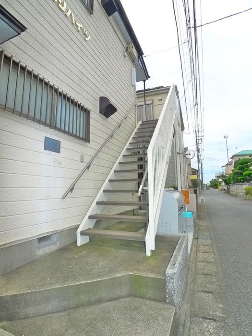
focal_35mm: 24
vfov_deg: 71.6
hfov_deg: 56.8
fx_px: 233
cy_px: 168
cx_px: 126
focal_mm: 5.1
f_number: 4
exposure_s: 1/640
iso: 400
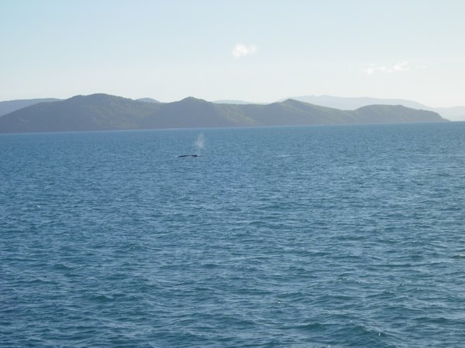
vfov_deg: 13.1
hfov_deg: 17.4
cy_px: 174
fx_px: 1518
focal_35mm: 113
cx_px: 232
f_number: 8.2
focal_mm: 23.4
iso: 79
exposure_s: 1/264
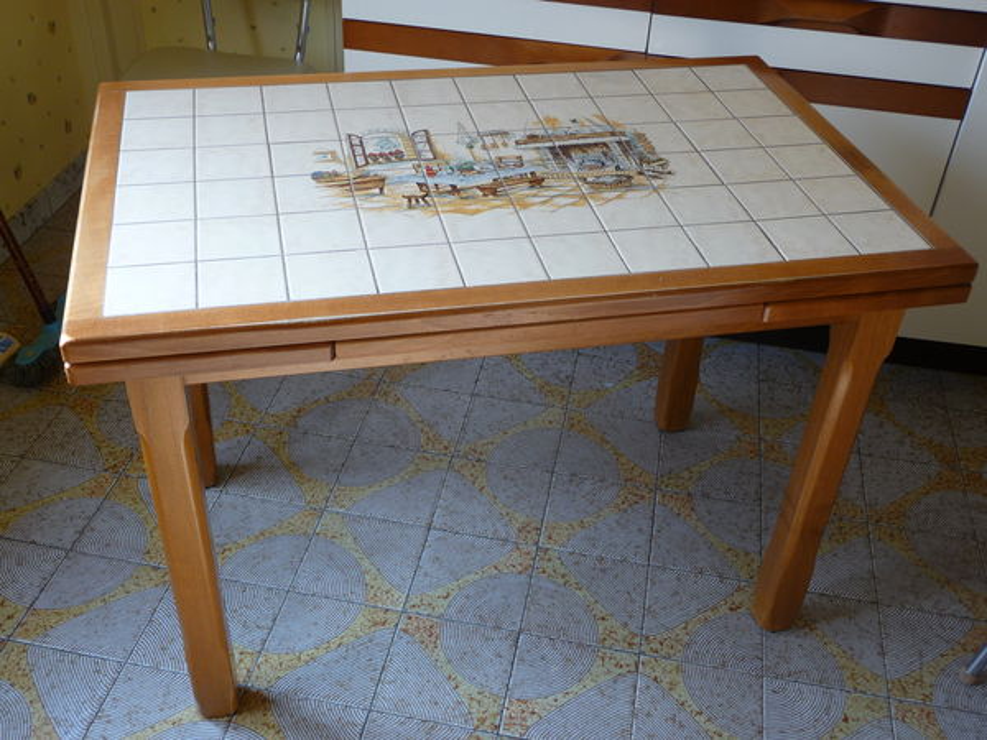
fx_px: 1083
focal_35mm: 38
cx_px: 494
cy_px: 370
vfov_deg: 37.7
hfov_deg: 49.0
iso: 100
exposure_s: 1/30
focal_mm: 6.3
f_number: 3.8
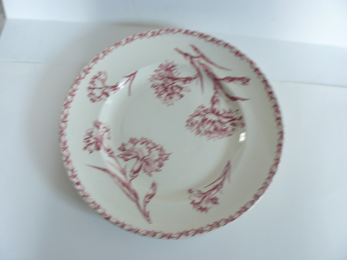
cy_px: 130
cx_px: 174
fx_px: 361
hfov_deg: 51.4
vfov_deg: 39.7
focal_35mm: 36
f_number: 2.8
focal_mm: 6
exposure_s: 1/3.2
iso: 200
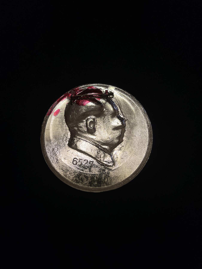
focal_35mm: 25
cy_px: 134
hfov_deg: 54.9
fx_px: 195
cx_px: 101
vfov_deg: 69.4
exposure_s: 1/211
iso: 40
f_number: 1.6
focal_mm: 5.1
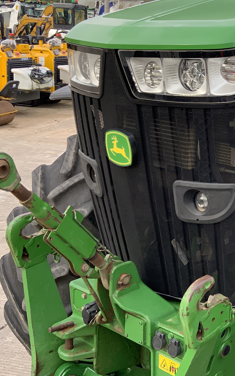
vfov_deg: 35.3
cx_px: 294
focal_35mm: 57
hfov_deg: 21.0
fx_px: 584
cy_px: 126
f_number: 1.8
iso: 16
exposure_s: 1/289
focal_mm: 3
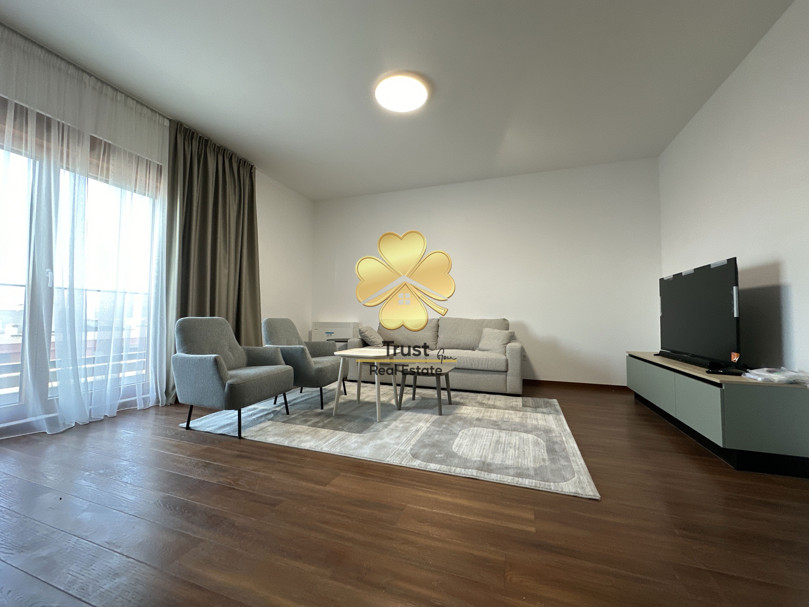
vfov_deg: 85.7
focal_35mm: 14
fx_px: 327
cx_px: 404
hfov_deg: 102.1
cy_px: 304
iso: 250
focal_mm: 2.22
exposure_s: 1/99
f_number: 2.2
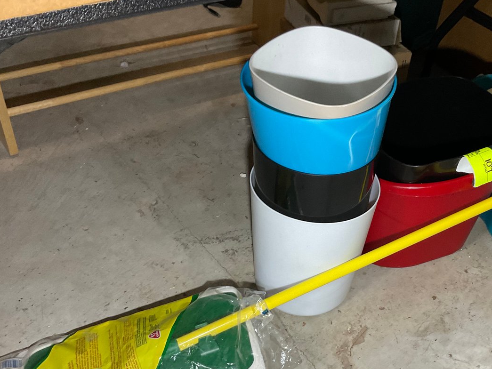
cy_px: 235
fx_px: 597
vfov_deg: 34.1
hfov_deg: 44.0
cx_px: 338
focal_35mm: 42
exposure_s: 1/60
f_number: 1.8
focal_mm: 3
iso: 125
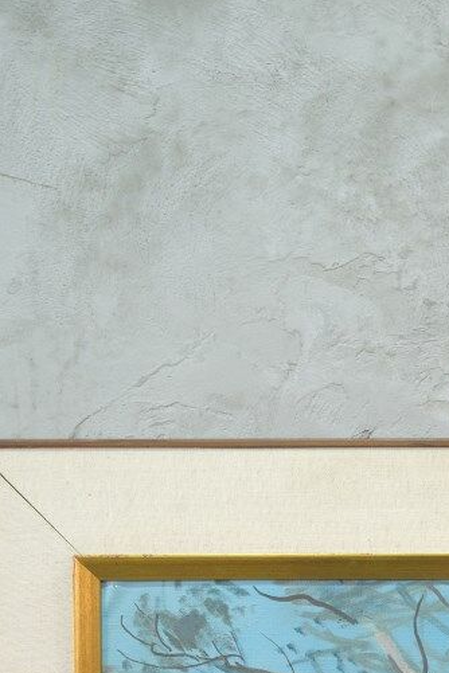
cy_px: 720
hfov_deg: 13.7
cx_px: 430
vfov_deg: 19.8
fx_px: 1852
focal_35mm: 99
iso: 1250
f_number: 4
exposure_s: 1/40
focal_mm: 26
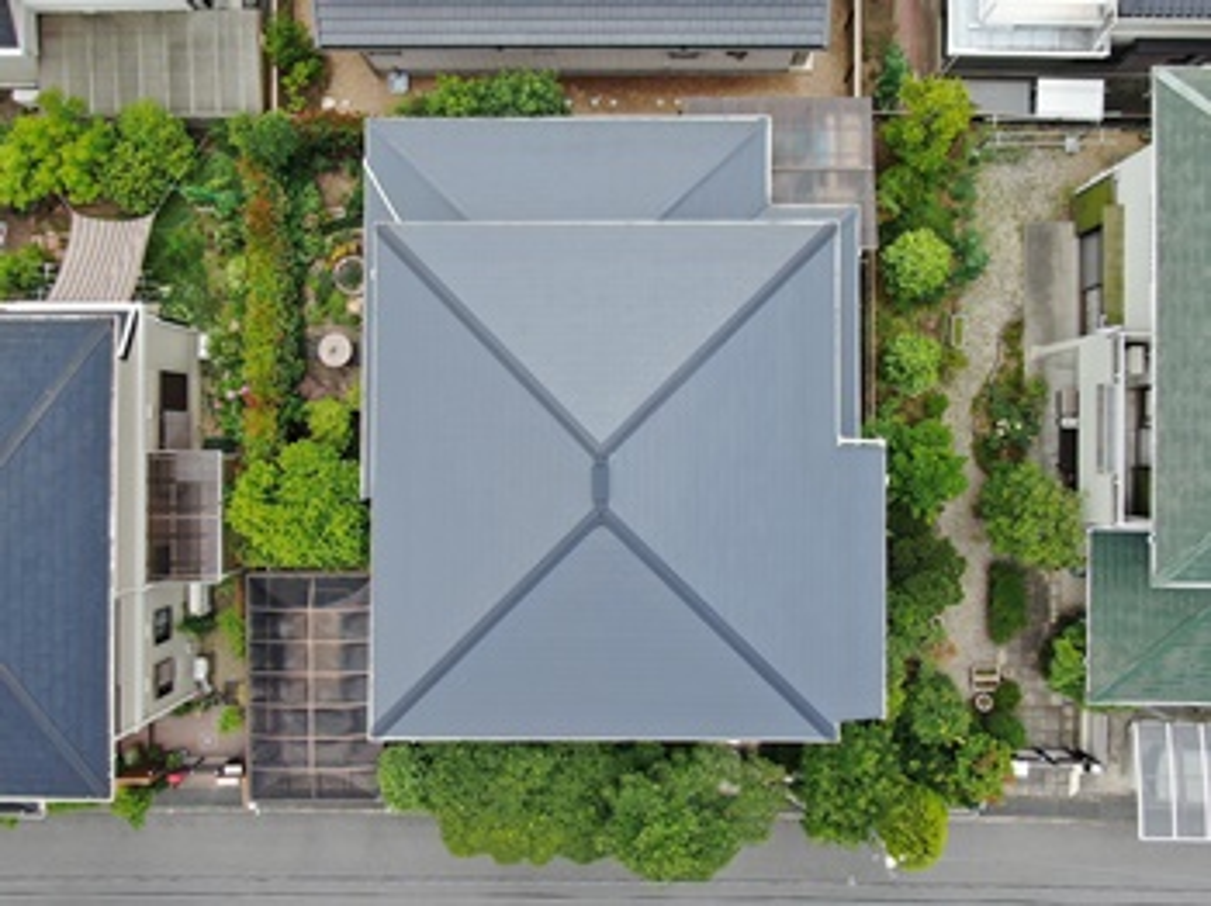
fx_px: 874
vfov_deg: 54.8
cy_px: 453
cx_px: 606
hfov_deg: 69.4
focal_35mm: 25
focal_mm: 4.48
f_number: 2.8
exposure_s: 1/500
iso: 110
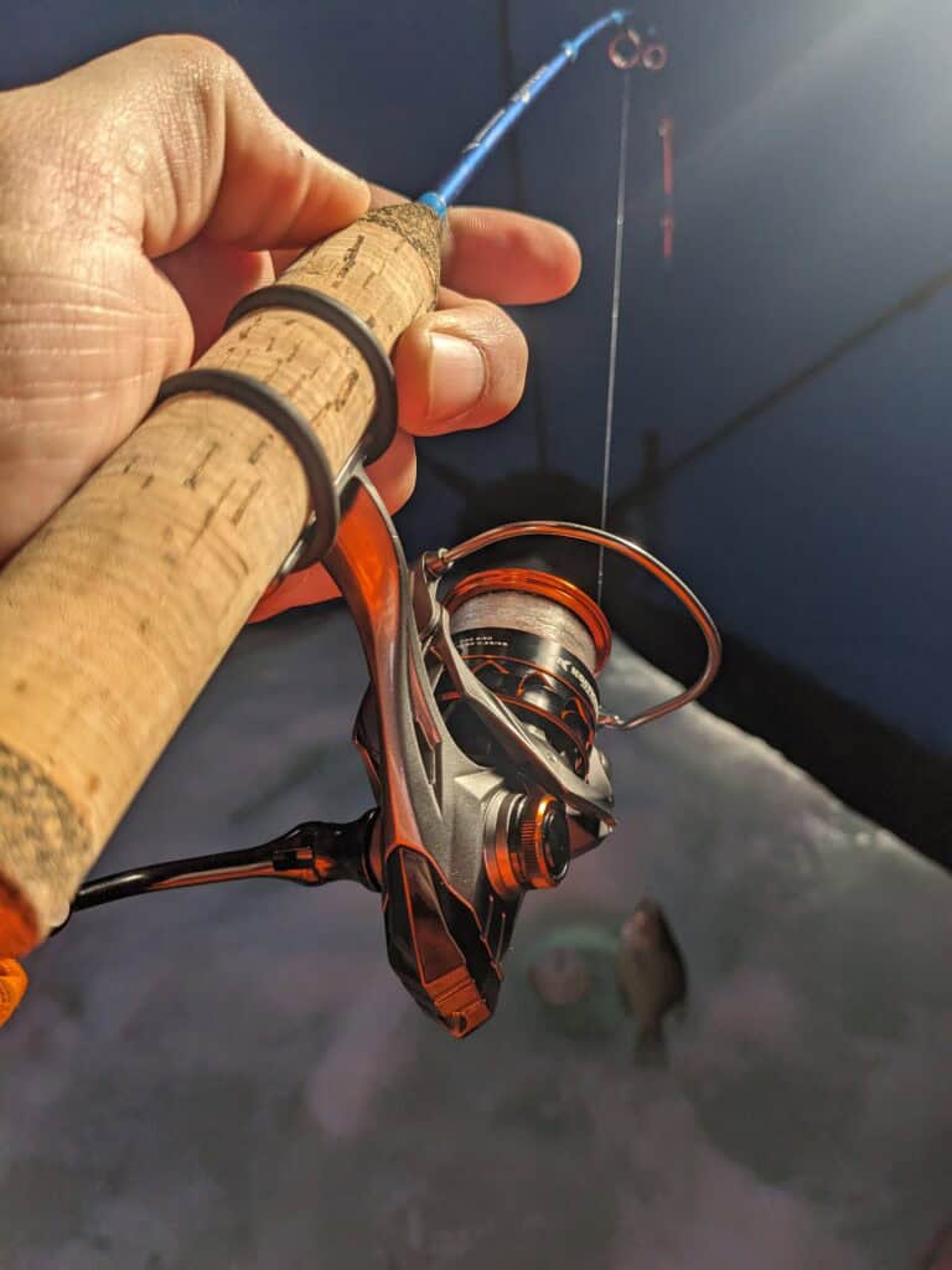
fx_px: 990
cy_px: 635
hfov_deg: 51.4
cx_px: 476
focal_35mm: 27
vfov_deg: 65.3
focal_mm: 4.4
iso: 49
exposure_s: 1/1232
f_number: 1.7
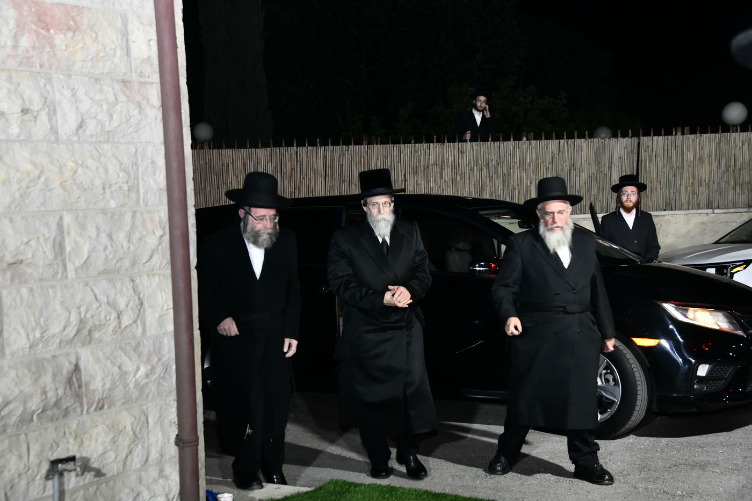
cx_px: 376
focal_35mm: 62
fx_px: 1295
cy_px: 250
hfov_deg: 32.4
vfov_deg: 21.9
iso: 1600
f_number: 5.6
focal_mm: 62
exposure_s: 1/80
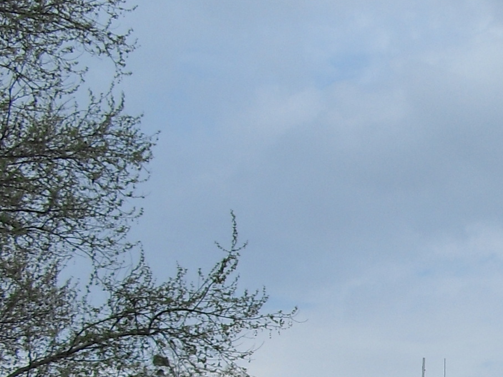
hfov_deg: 14.8
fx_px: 1773
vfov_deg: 11.9
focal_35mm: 122
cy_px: 462
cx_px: 799
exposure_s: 1/160
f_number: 7.8
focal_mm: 6.3
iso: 64
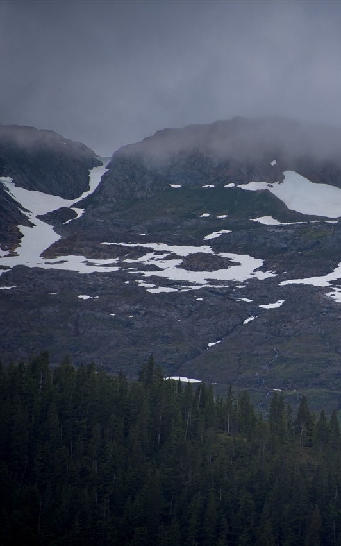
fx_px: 6839
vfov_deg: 4.6
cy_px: 273
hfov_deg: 2.9
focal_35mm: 460
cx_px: 370
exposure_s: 1/640
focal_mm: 300
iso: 140
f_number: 5.6
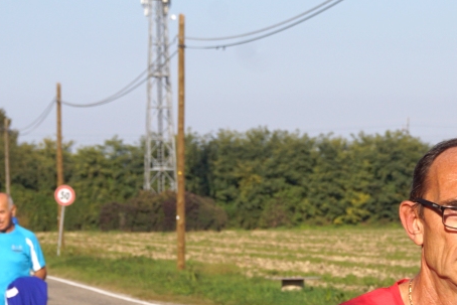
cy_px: 311
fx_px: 2951
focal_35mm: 232
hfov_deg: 8.8
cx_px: 351
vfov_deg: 5.9
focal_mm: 55
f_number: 10
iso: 100
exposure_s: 1/250
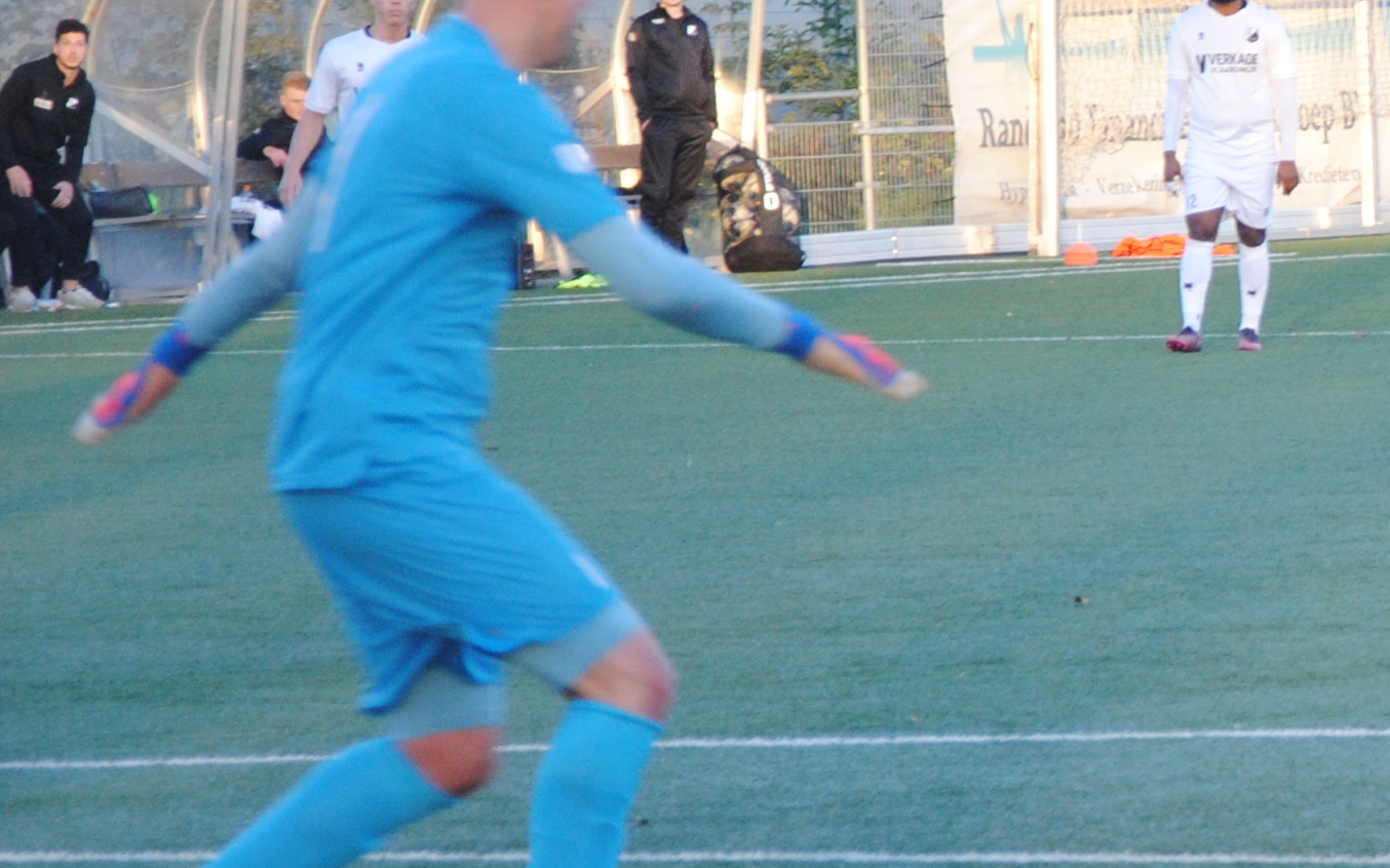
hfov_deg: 5.3
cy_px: 541
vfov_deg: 3.3
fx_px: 14924
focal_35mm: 394
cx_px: 1958
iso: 400
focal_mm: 90
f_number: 5.6
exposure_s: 1/125
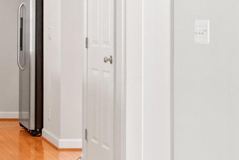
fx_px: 803
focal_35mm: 121
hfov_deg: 15.6
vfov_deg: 11.3
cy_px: 42
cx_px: -115
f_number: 8
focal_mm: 35
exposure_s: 1/2.5
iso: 800
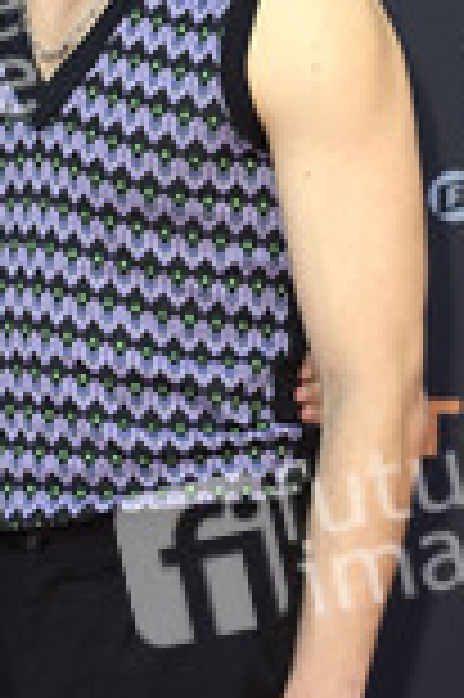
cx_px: -63
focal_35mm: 238
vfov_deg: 8.7
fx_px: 4611
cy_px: 315
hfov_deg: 5.7
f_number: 7.1
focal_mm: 92
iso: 640
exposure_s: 1/250
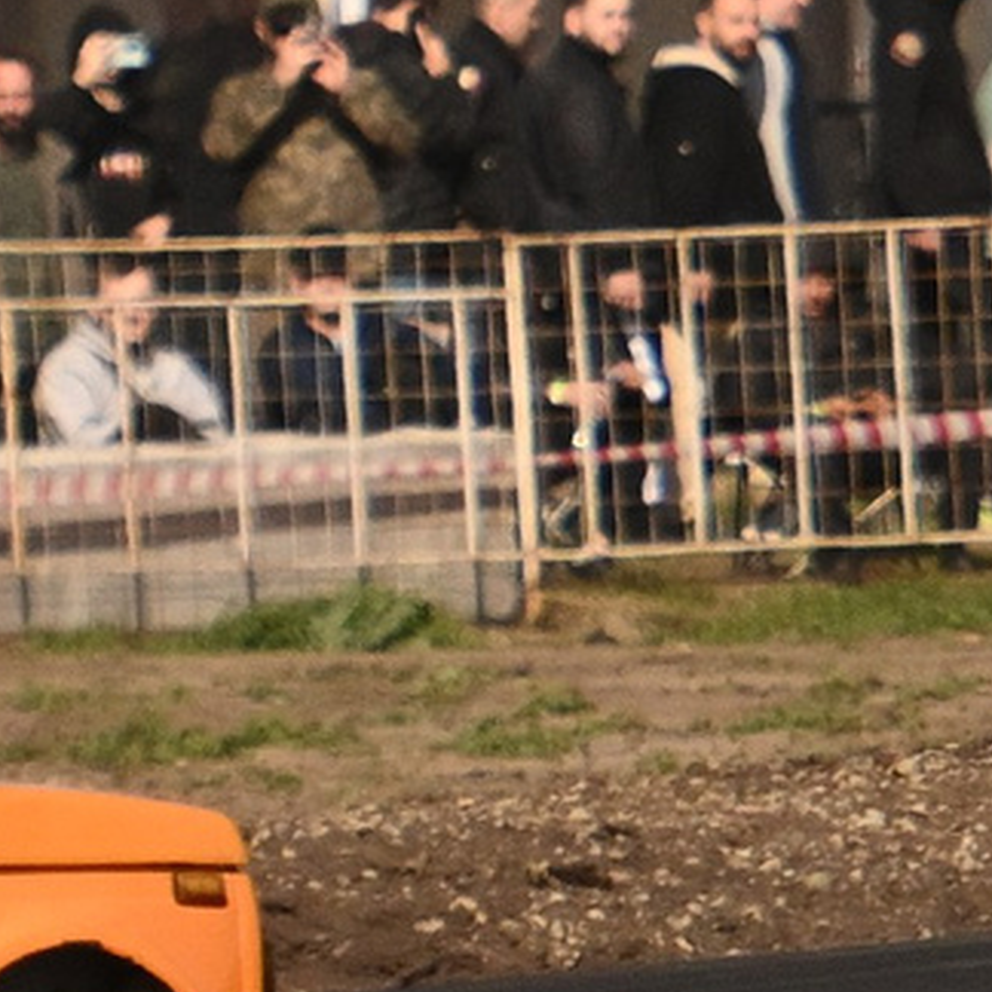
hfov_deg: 1.1
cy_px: 661
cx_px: 325
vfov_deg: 1.1
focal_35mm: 1660
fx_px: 53821
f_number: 2.8
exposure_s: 1/32000
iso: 1000
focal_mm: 165
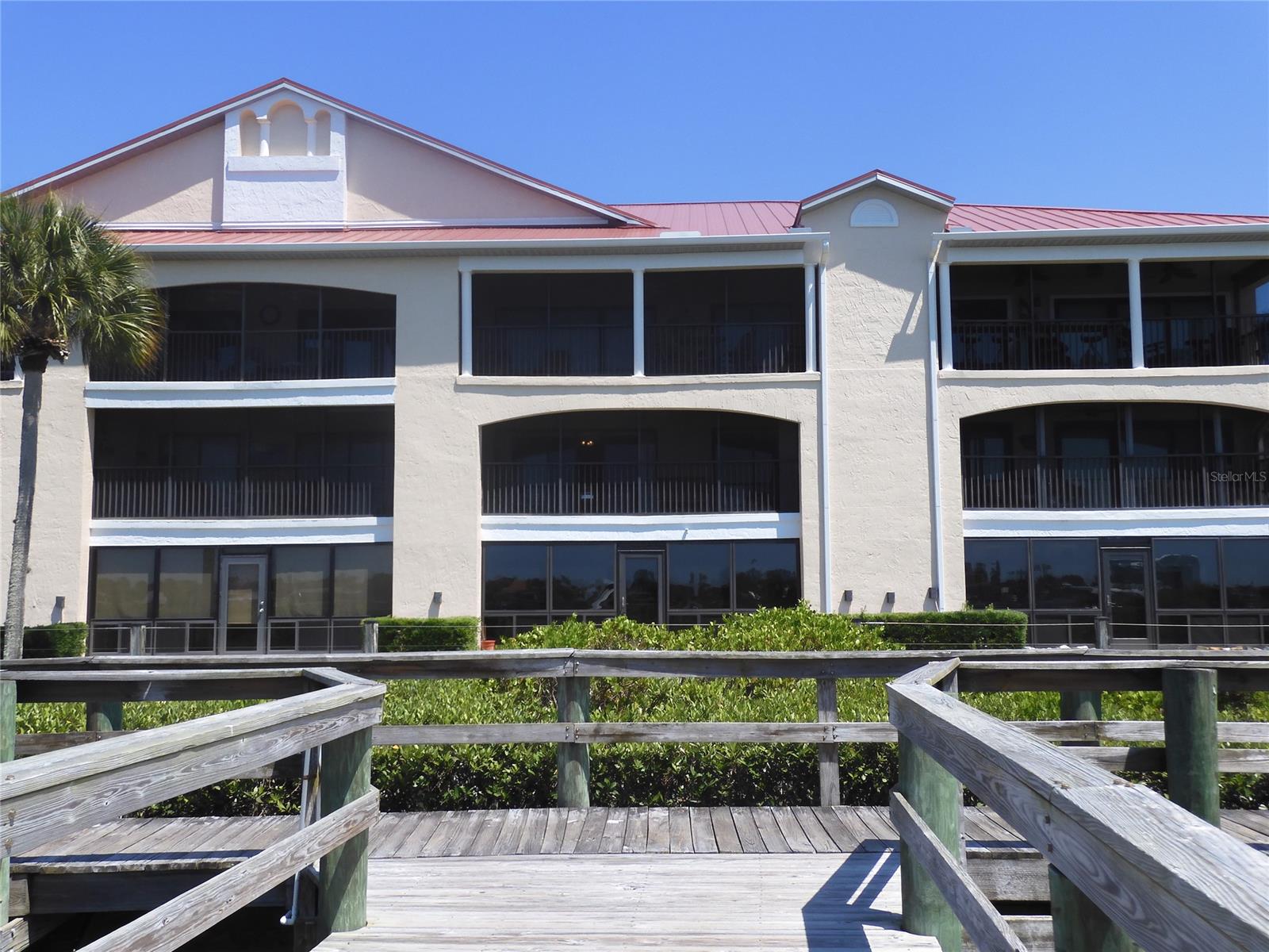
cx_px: 634
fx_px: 1100
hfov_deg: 60.0
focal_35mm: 30
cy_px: 476
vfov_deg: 46.8
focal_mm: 5.4
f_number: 3.5
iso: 100
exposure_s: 1/800
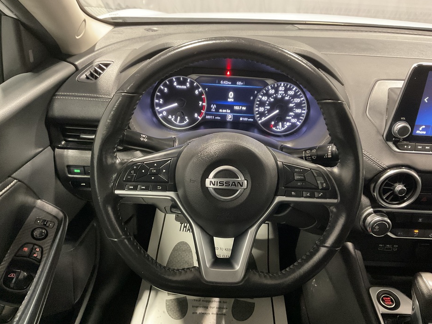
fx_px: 374
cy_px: 163
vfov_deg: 46.8
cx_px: 221
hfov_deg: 60.0
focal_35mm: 30
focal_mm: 3
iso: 400
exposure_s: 1/30
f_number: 1.8
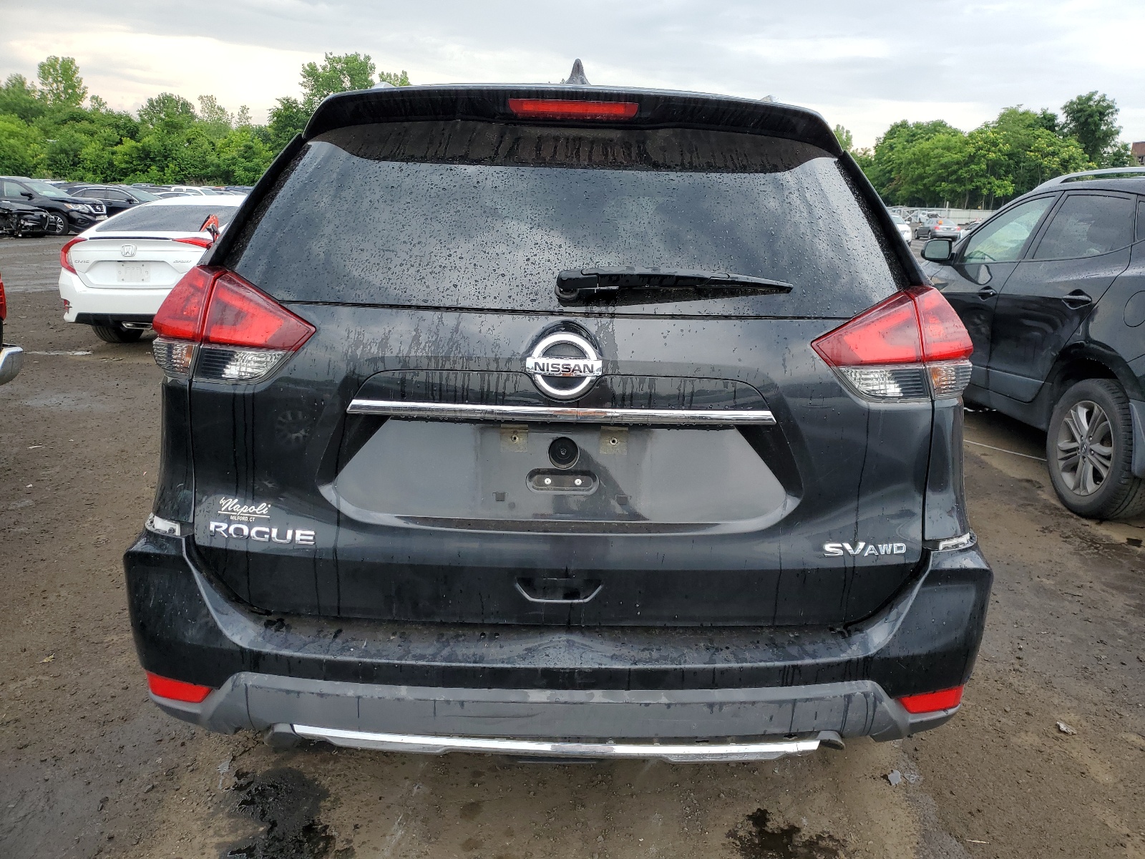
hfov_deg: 67.3
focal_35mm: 26
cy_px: 430
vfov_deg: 53.1
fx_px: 860
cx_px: 572
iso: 50
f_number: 1.5
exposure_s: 1/769
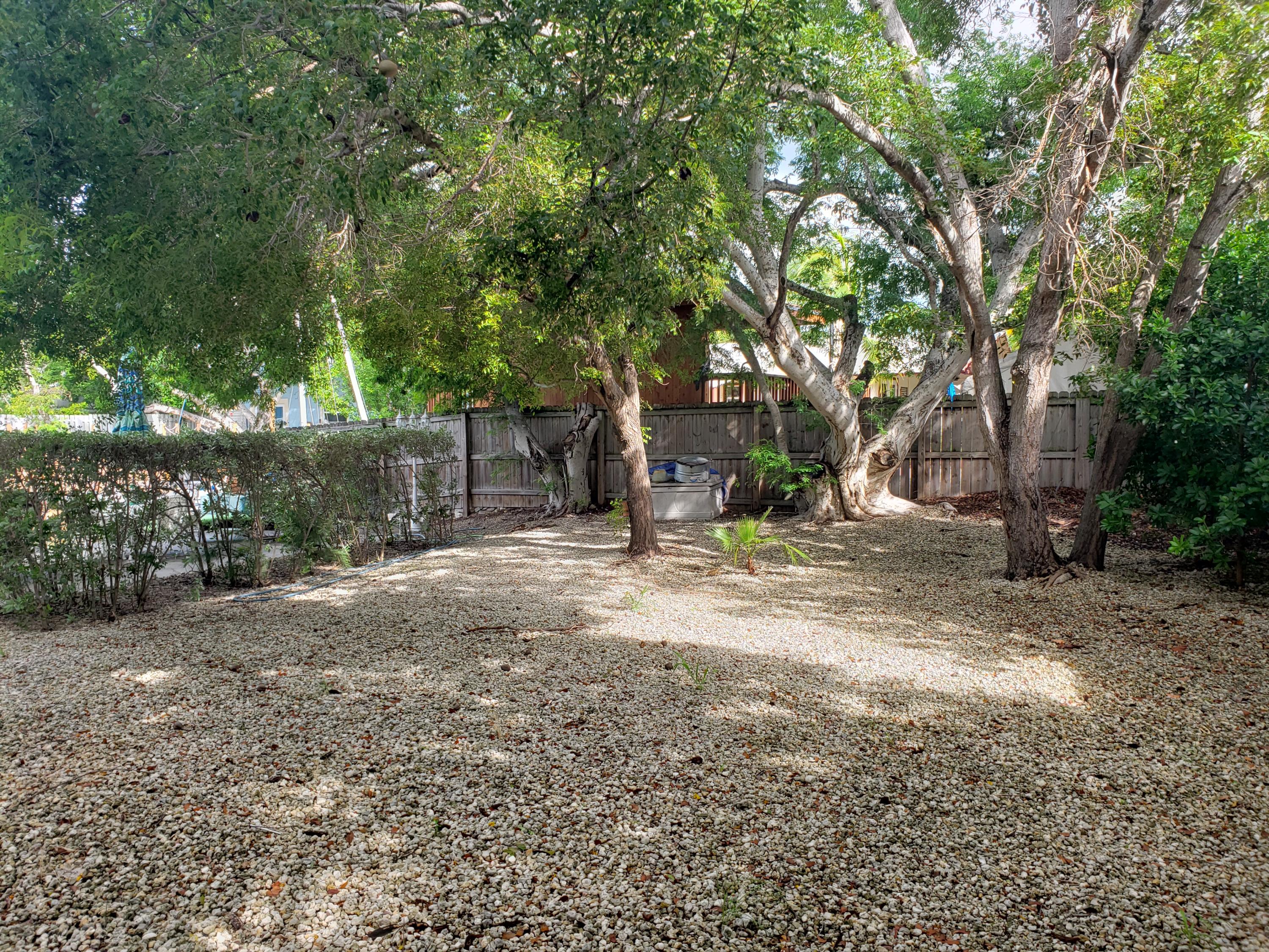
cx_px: 634
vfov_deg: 53.1
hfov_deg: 67.3
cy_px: 476
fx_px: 953
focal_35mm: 26
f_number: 2.4
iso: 50
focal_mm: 4.3
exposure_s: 1/222
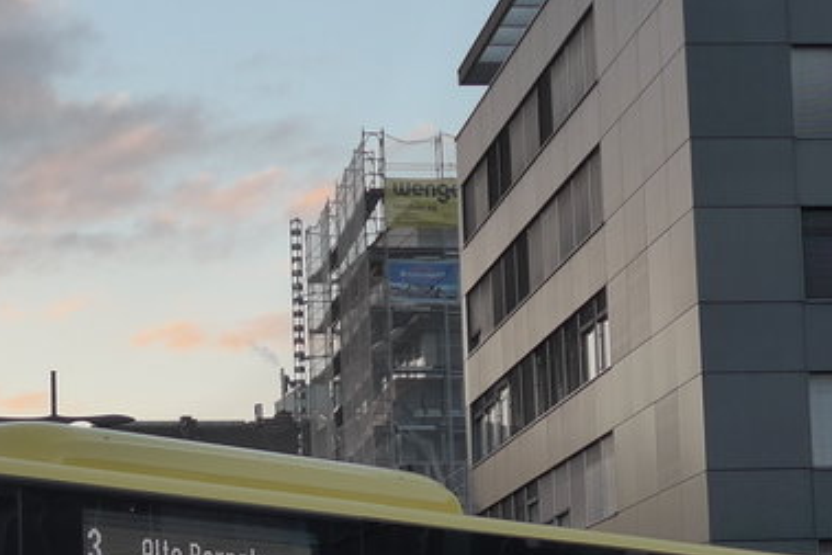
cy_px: 526
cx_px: 252
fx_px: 2589
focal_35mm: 112
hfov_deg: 18.2
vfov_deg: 12.1
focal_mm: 7
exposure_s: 1/320
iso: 160
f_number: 2.3
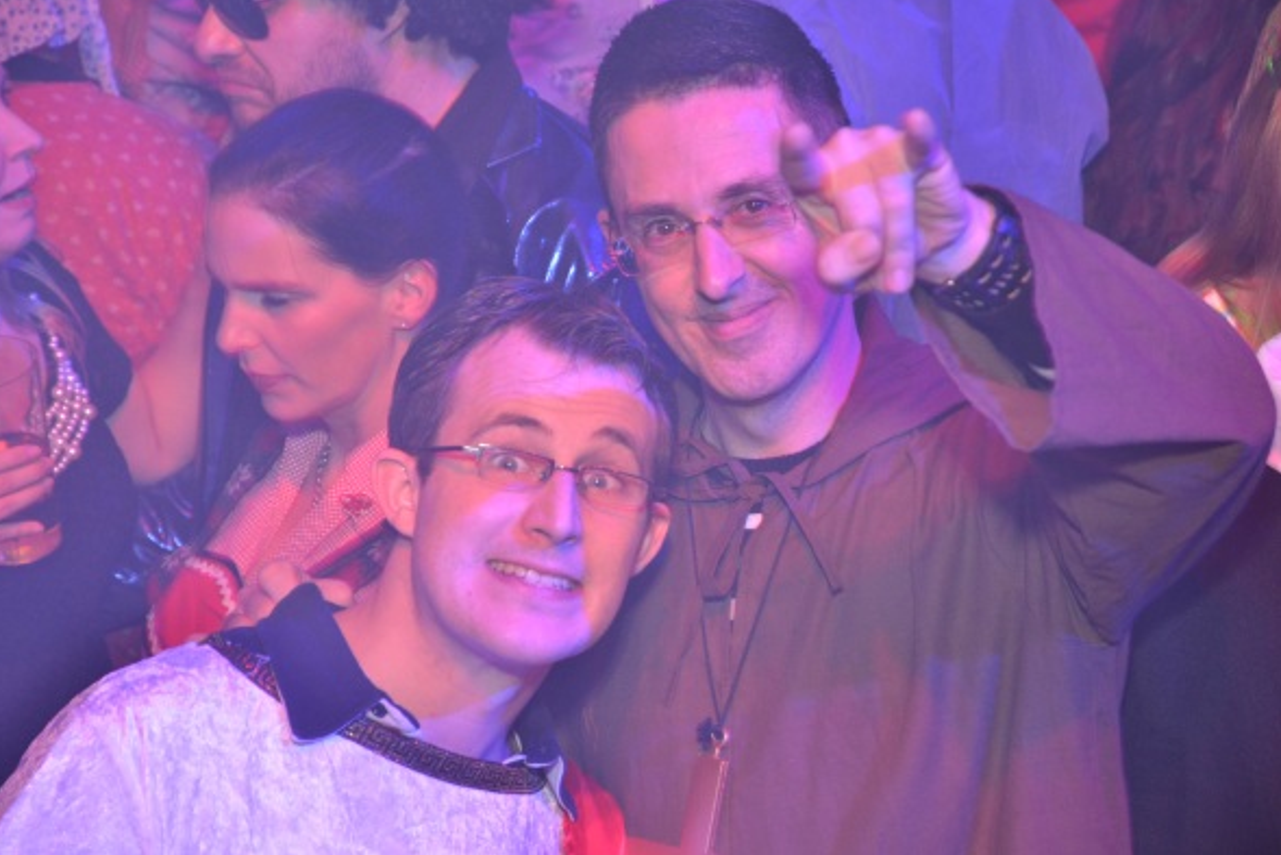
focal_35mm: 130
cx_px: 637
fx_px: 4609
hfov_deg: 15.8
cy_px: 425
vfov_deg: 10.6
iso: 1000
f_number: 5.6
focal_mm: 85
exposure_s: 1/30
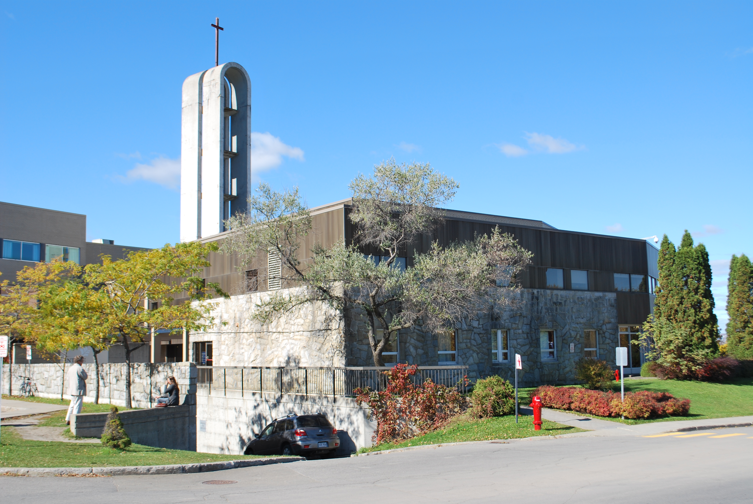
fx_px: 817
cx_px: 376
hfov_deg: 49.5
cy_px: 252
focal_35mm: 39
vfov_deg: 34.3
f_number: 7.1
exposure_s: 1/200
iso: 100
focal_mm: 26
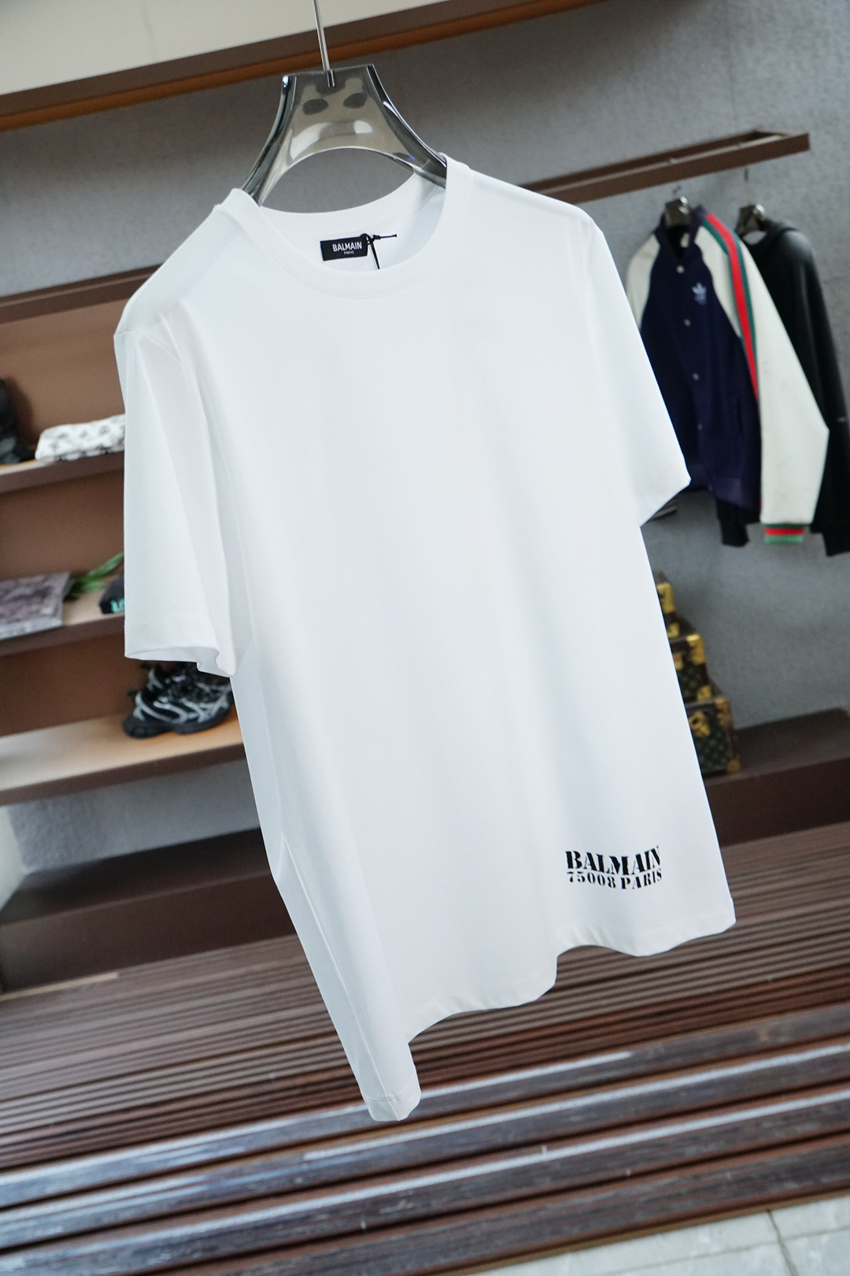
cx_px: 425
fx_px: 1381
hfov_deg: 34.2
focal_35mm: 39
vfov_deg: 49.6
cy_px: 638
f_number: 4
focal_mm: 26
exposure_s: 1/100
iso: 1600
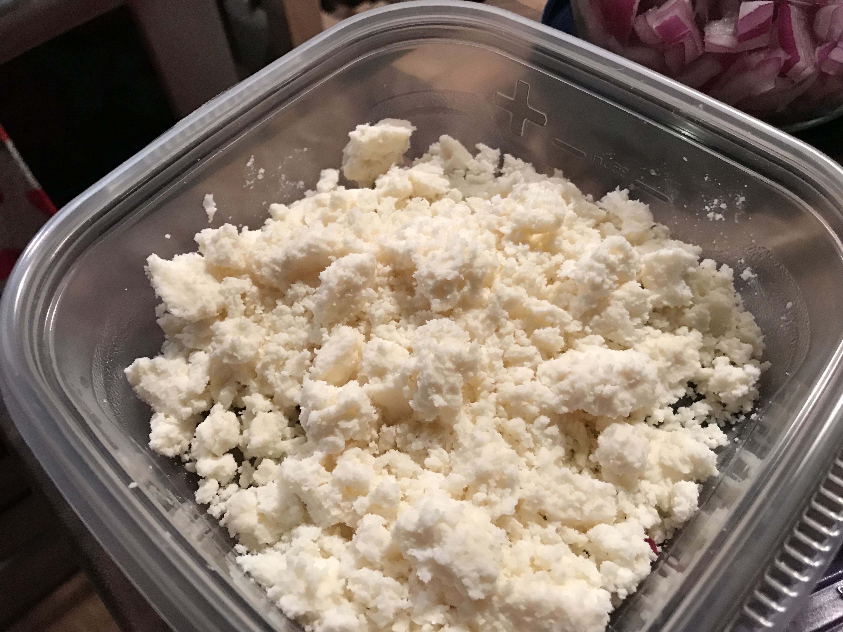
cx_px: 422
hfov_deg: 63.4
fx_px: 682
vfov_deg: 49.7
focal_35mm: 28
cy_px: 316
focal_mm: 3.99
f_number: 1.8
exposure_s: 1/15
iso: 64
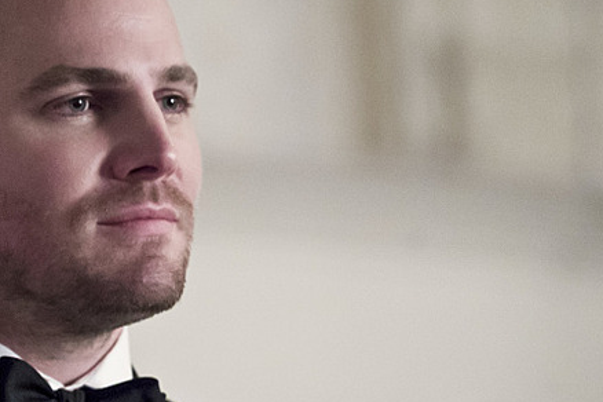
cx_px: 118
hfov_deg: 6.5
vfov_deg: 4.4
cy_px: 205
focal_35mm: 315
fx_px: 5276
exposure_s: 1/125
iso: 8000
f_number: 4
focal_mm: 177
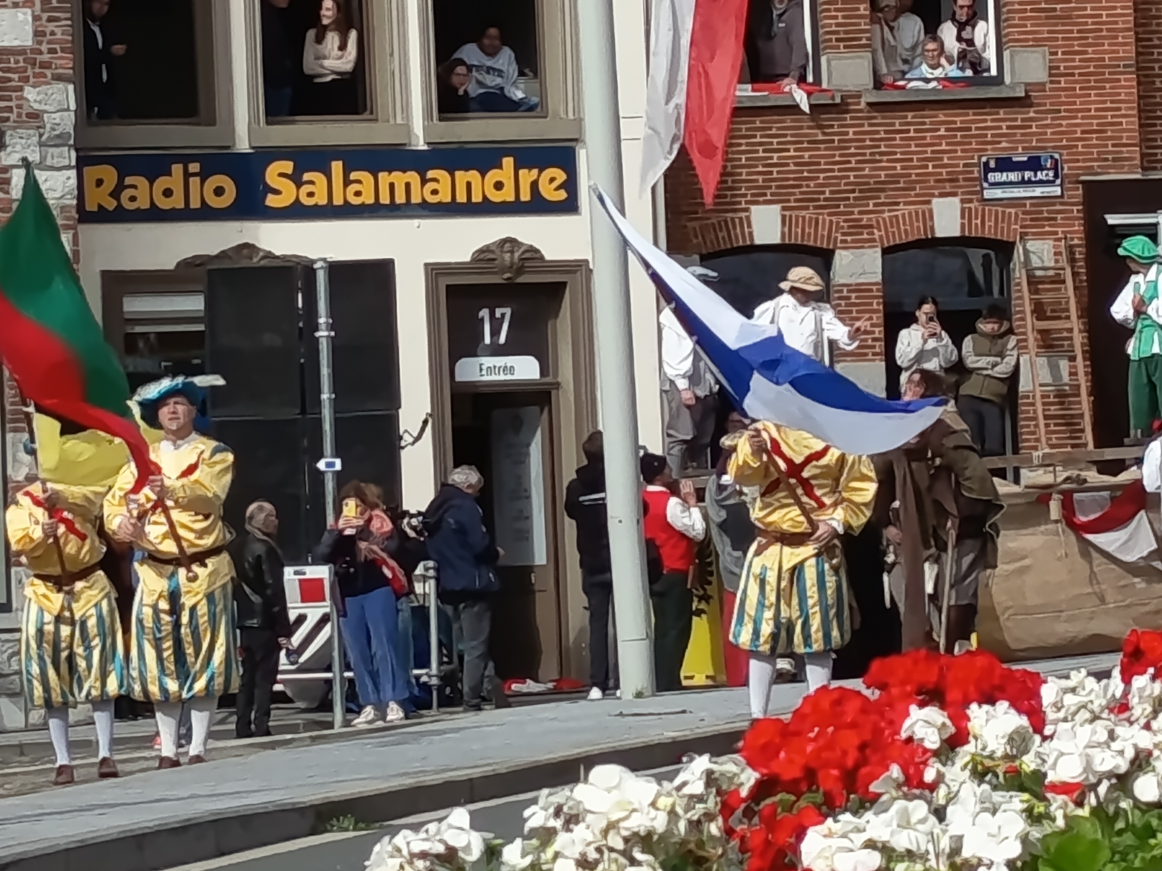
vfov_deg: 6.2
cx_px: 581
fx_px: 8056
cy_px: 436
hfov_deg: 8.2
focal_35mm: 240
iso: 50
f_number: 1.7
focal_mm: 5.27
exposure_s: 1/422
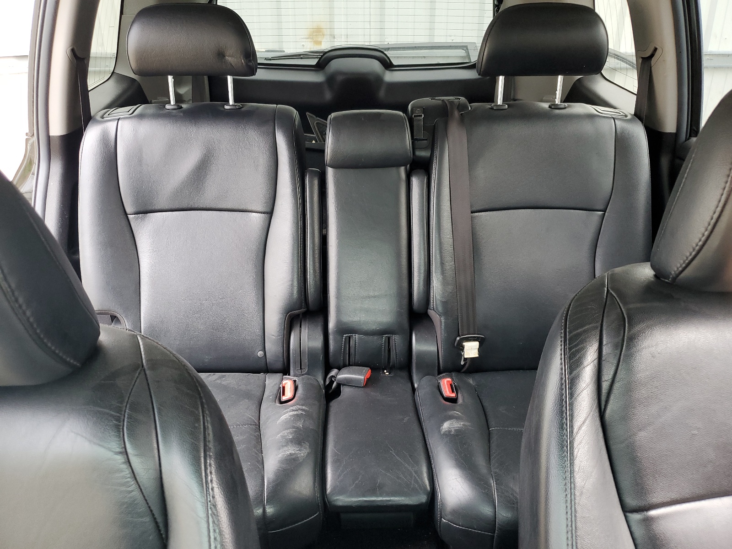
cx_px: 366
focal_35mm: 26
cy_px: 274
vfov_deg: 53.1
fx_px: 550
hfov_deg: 67.3
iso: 85
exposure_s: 1/60.2
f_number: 1.5
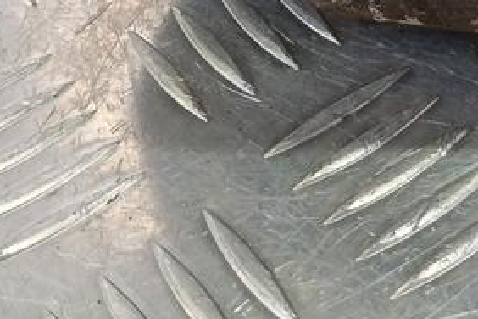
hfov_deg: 21.7
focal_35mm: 87
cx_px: 575
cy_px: -326
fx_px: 1155
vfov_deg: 13.4
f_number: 1.6
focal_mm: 4.11
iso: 187
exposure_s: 1/50
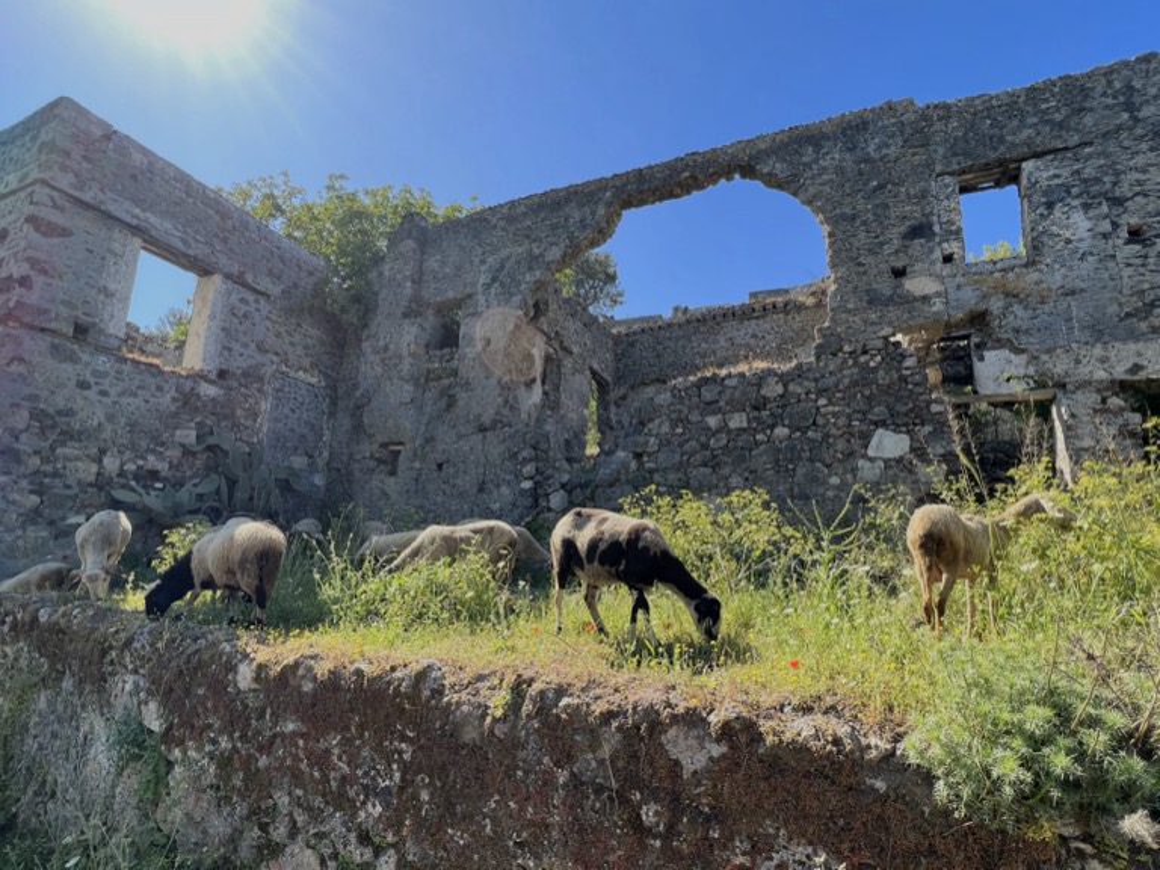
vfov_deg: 89.9
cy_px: 435
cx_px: 580
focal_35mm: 13
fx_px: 436
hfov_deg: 106.2
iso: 32
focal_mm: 1.6
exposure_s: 1/449
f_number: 1.8
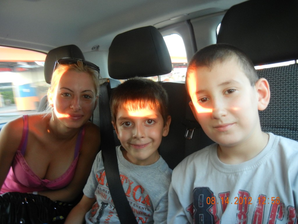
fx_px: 258
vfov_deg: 46.8
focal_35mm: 30
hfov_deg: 60.0
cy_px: 112
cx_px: 149
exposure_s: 1/27.4
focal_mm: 5.4
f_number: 3.5
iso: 400
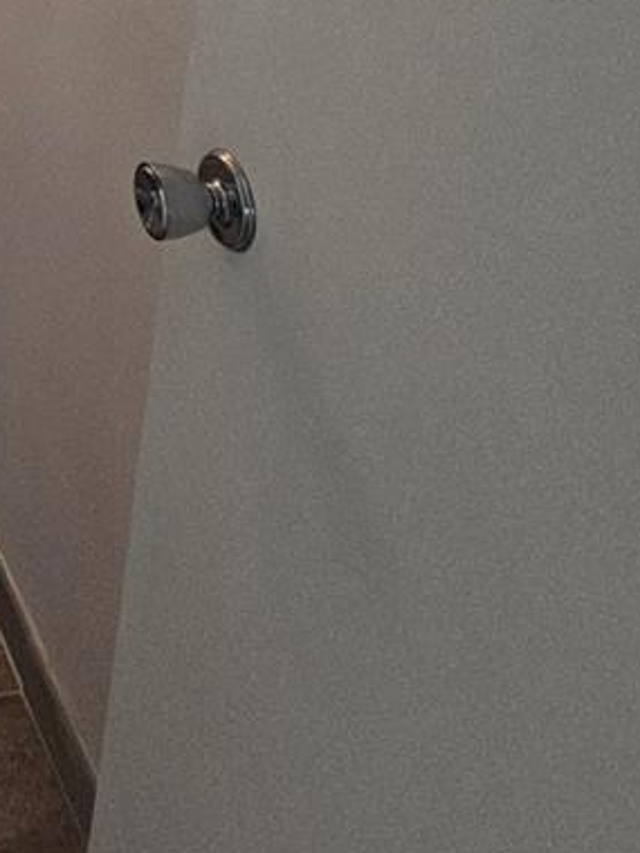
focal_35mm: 41
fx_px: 1011
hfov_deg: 26.1
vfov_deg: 31.2
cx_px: -312
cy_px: -339
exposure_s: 1/133
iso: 50
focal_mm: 2.2
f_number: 2.2
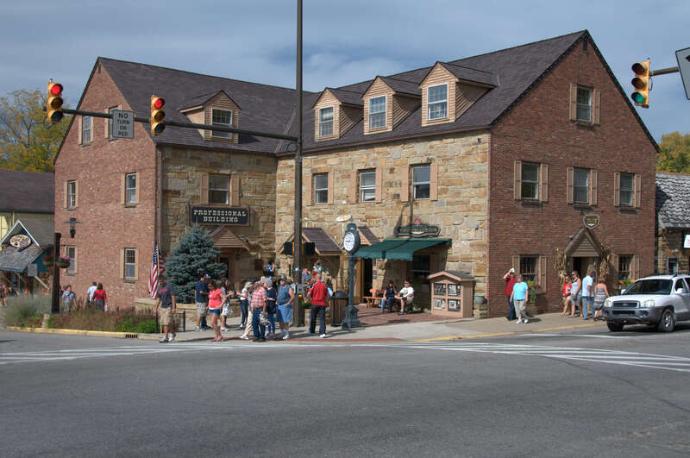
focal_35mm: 40
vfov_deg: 32.9
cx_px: 345
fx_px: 775
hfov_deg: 48.0
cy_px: 229
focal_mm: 27
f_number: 7.1
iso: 200
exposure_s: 1/320
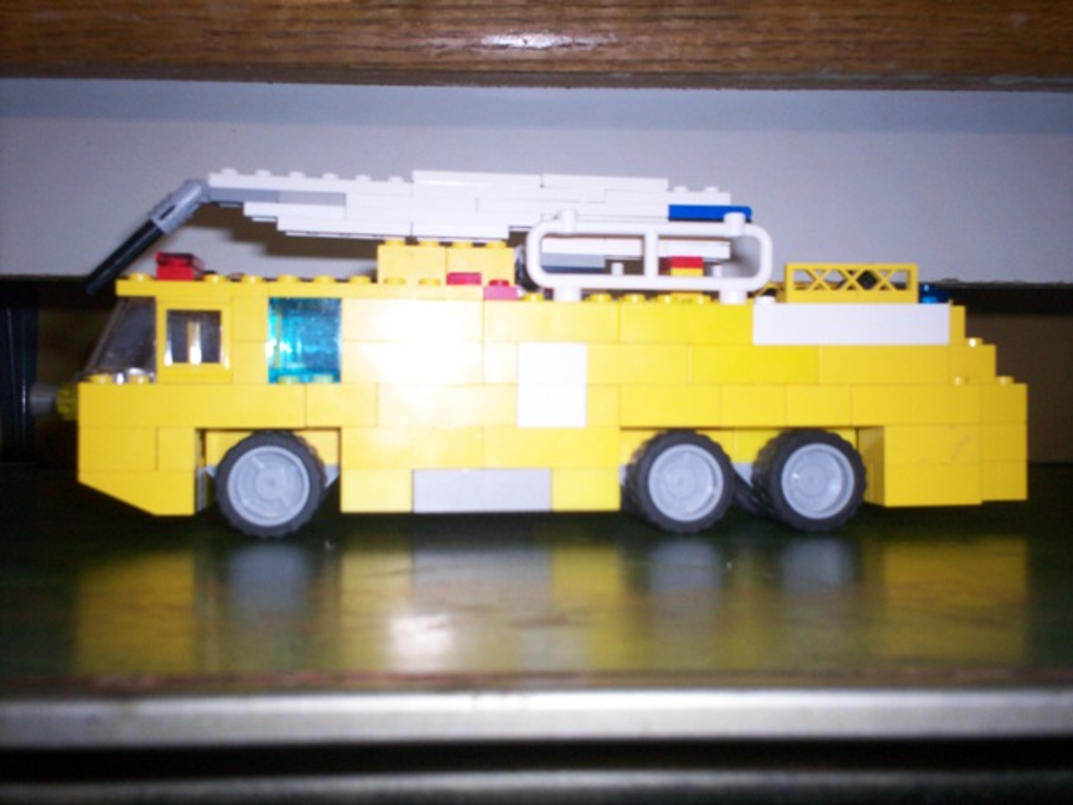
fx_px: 1116
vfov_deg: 39.7
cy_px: 402
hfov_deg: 51.4
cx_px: 536
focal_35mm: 36
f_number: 4.5
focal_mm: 6
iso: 140
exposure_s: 1/60
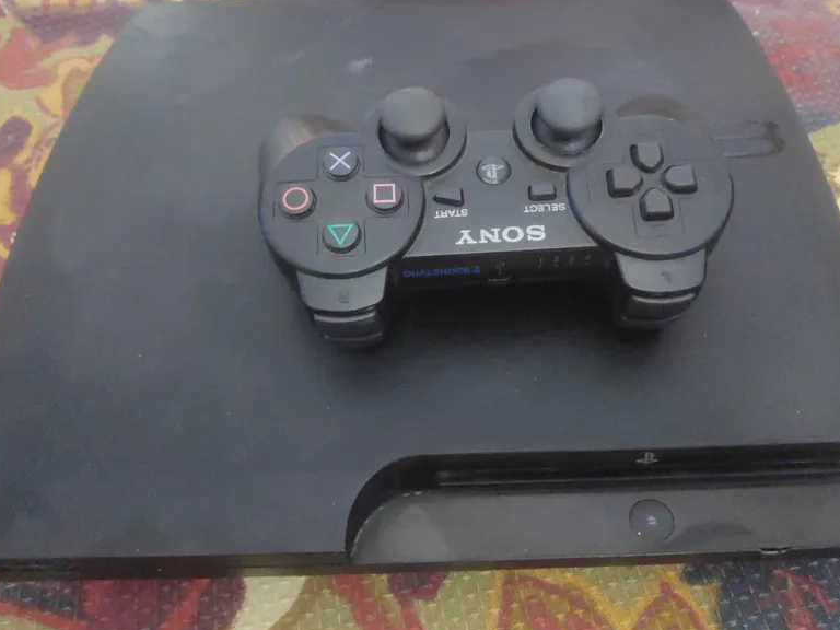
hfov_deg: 69.3
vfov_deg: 54.9
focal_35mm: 25
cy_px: 304
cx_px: 445
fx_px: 607
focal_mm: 3.94
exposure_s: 1/20
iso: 1650
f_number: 1.9
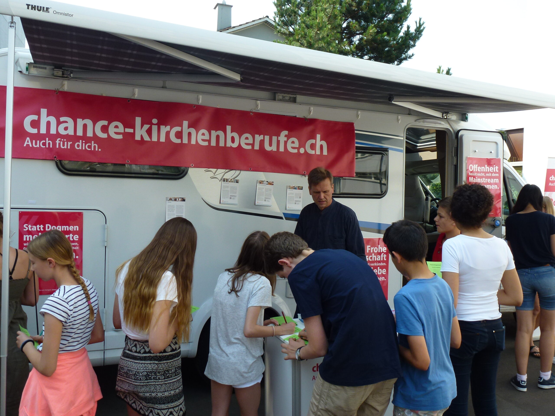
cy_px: 208
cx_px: 278
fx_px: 449
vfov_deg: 49.7
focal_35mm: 28
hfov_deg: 63.4
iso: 100
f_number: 4
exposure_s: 1/250
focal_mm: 5
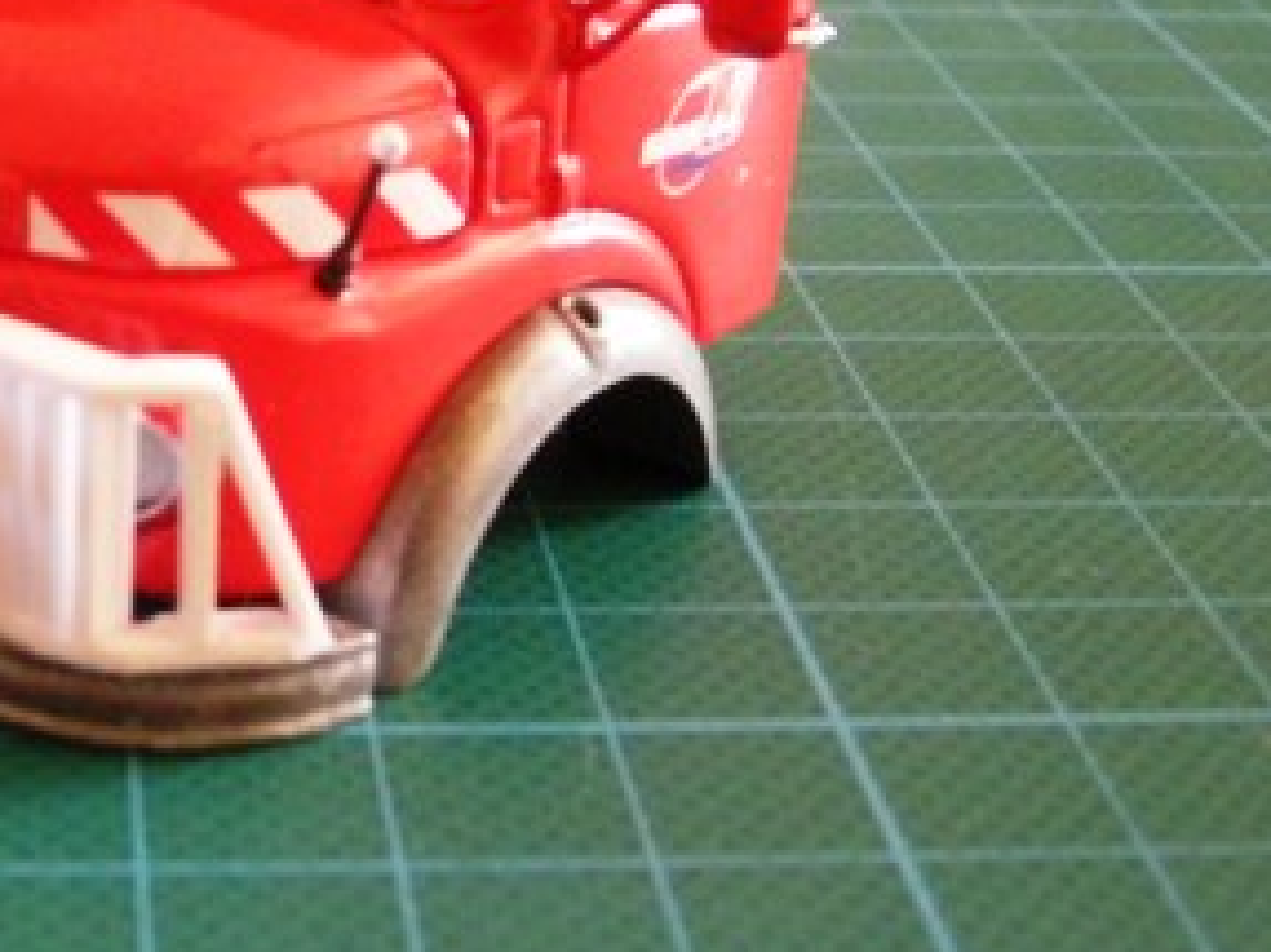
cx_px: 106
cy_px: 368
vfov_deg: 18.9
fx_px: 2863
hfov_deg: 24.3
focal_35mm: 78
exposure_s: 1/21
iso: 400
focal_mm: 5.7
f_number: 2.8
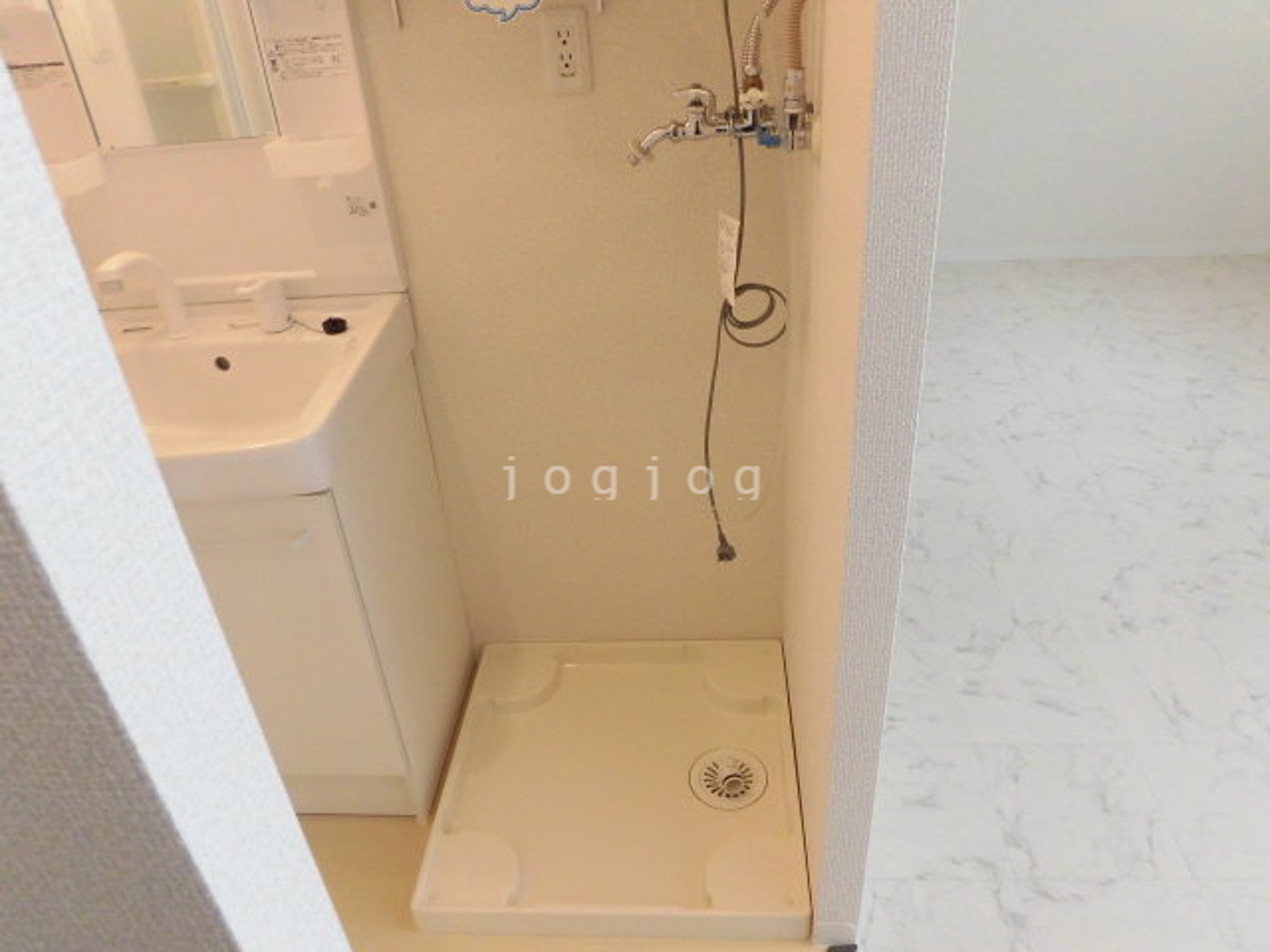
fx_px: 881
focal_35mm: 24
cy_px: 476
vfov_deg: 56.8
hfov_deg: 71.6
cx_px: 635
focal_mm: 4.3
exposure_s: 1/60
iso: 200
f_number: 3.1
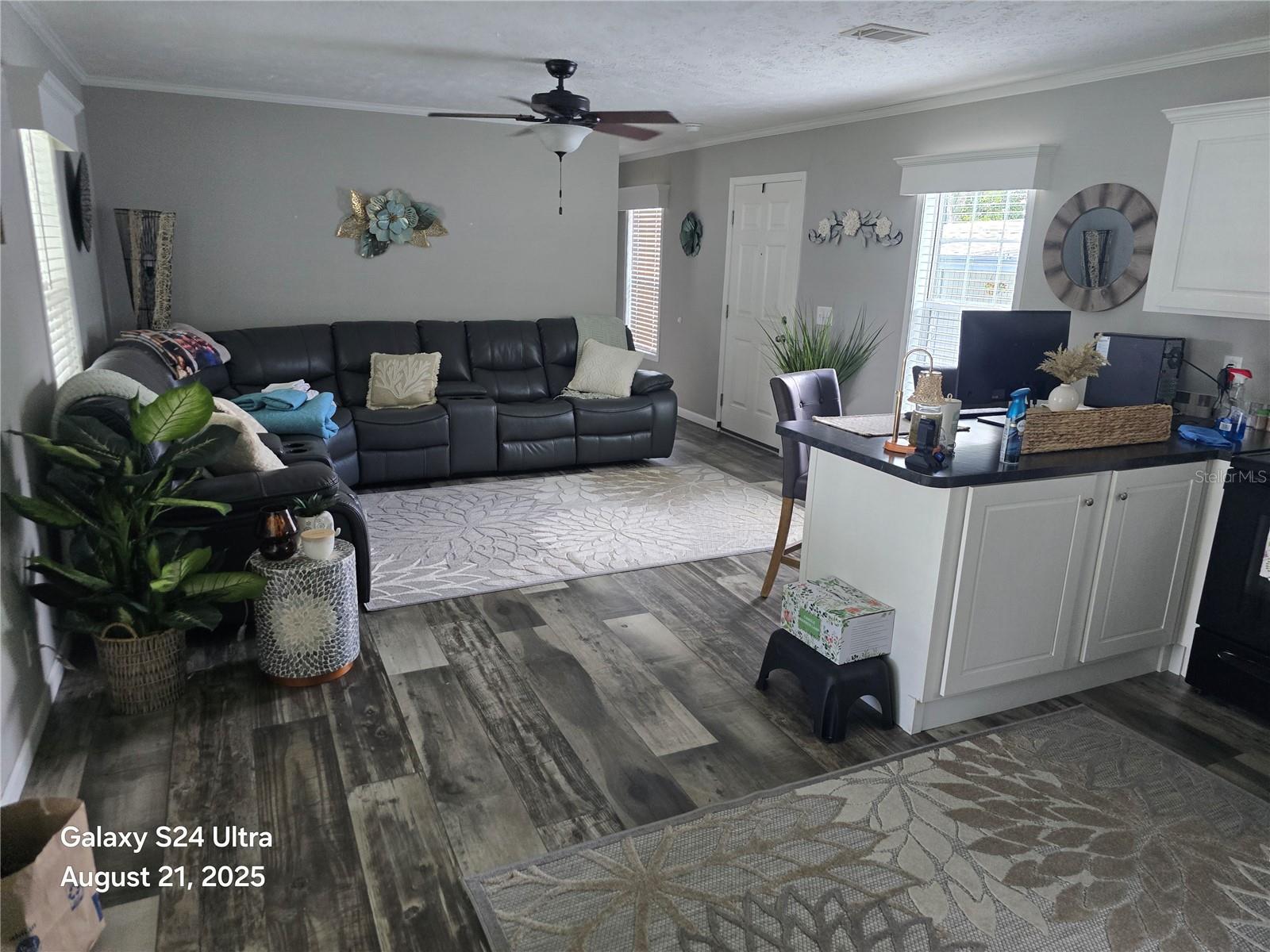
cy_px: 476
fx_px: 844
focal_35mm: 23
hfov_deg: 73.9
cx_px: 635
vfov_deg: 58.9
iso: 640
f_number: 1.7
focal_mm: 6.3
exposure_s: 1/120
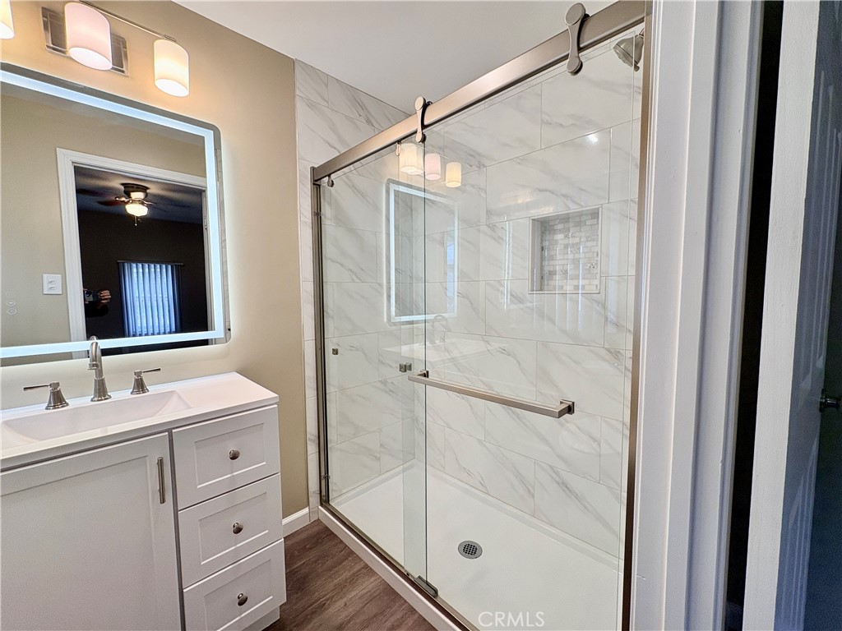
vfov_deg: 85.7
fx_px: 341
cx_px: 421
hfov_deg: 102.1
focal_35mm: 14
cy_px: 316
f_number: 2.2
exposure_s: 1/120
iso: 125
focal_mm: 2.22
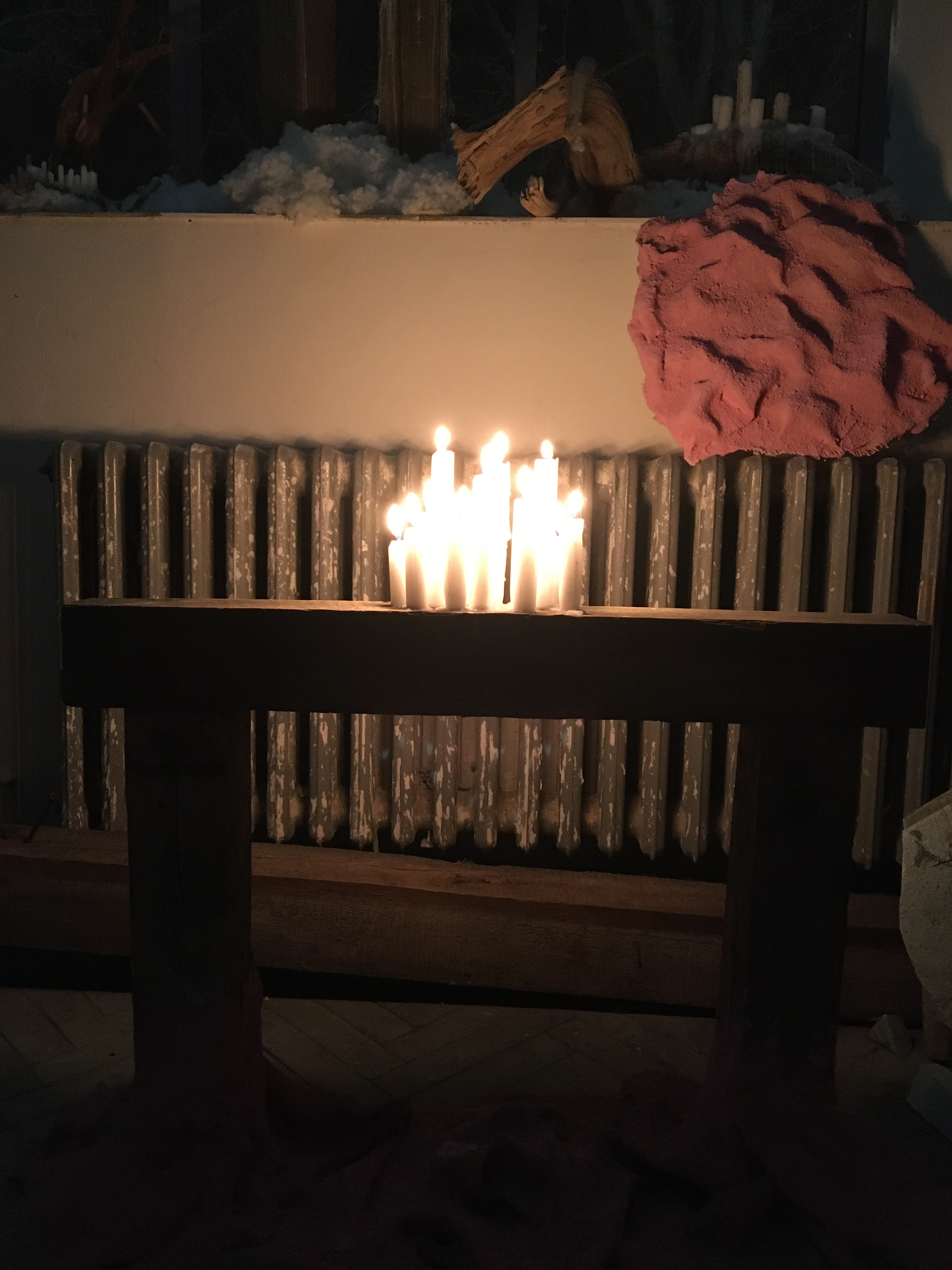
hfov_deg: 48.2
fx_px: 1063
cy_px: 635
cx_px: 476
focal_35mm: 29
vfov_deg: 61.7
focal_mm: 4.15
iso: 250
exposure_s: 1/17
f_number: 2.2
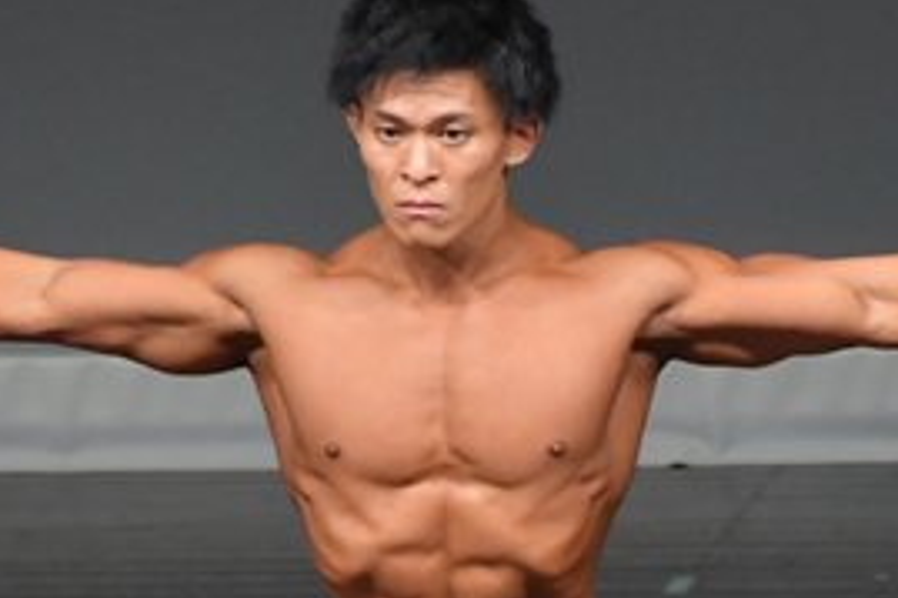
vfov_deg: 1.1
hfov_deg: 1.6
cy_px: 792
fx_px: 32357
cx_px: 673
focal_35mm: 1298
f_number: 5.6
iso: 4000
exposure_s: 1/400
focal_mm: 300
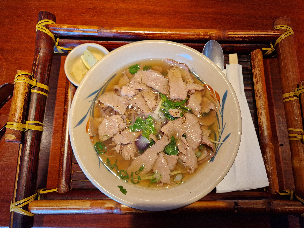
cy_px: 114
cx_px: 152
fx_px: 202
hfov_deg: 73.9
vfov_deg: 58.9
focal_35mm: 23
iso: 160
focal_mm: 5.4
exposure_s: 1/180
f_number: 1.8
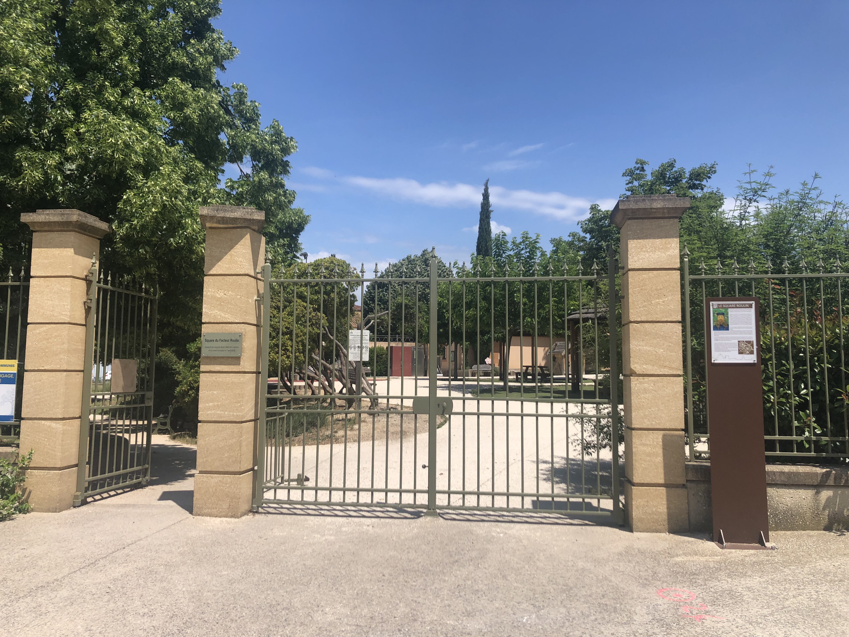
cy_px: 318
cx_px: 424
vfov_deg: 49.7
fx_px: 687
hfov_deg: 63.4
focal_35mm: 28
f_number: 1.8
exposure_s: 1/2825
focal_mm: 3.99
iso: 20
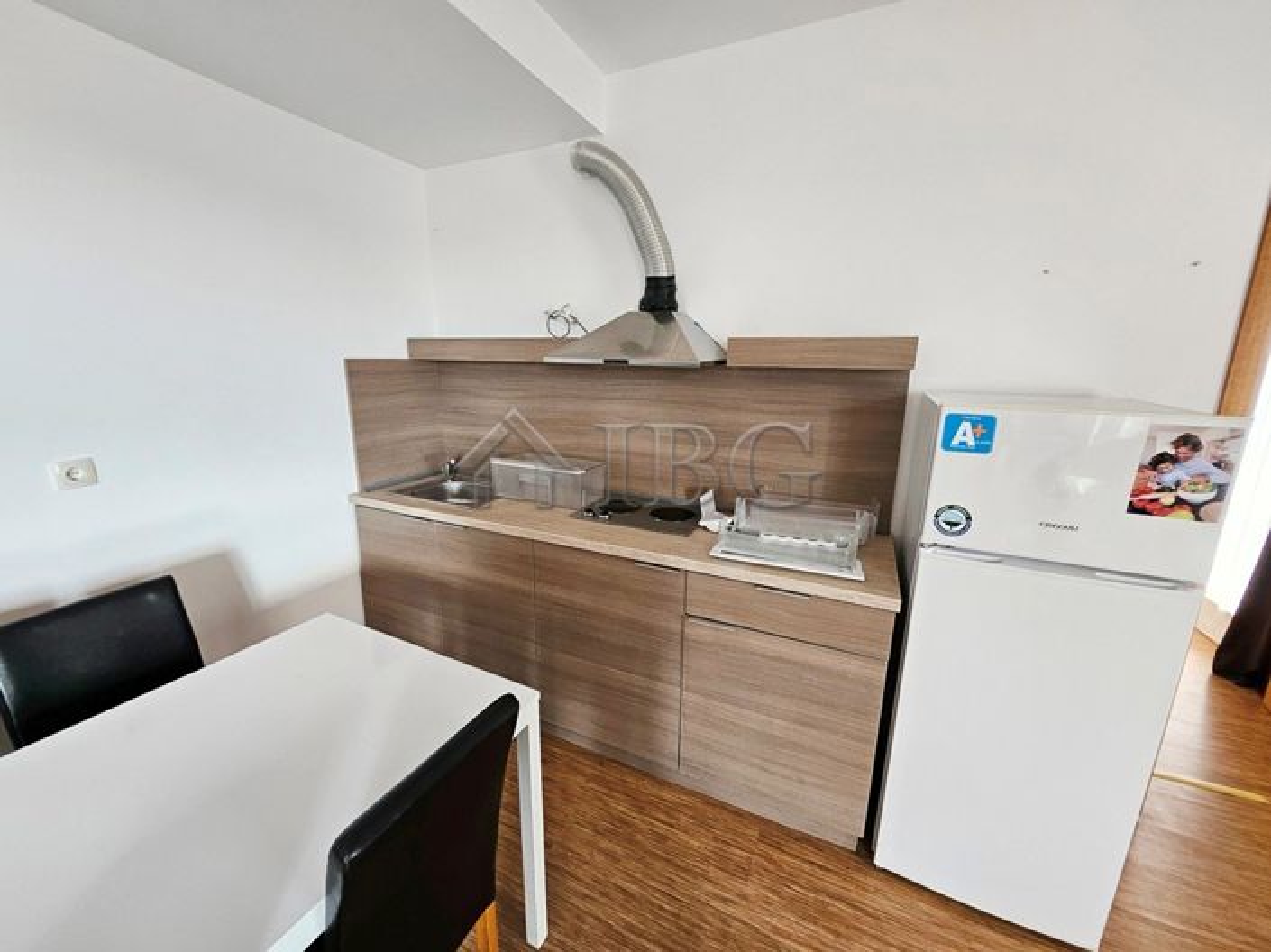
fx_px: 477
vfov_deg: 89.9
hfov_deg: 106.2
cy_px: 476
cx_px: 636
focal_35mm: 13
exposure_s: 1/50
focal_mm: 1.7
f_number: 2.2
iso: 125
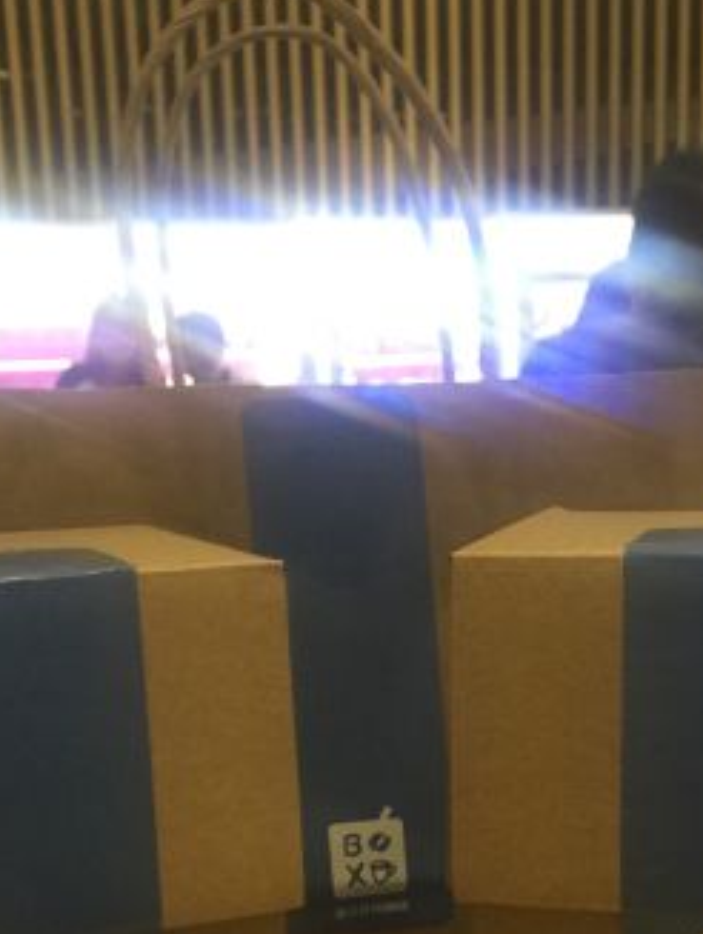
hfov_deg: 23.7
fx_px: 1676
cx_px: 399
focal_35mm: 62
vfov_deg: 29.5
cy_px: 891
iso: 125
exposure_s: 1/10
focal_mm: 4.15
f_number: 2.2
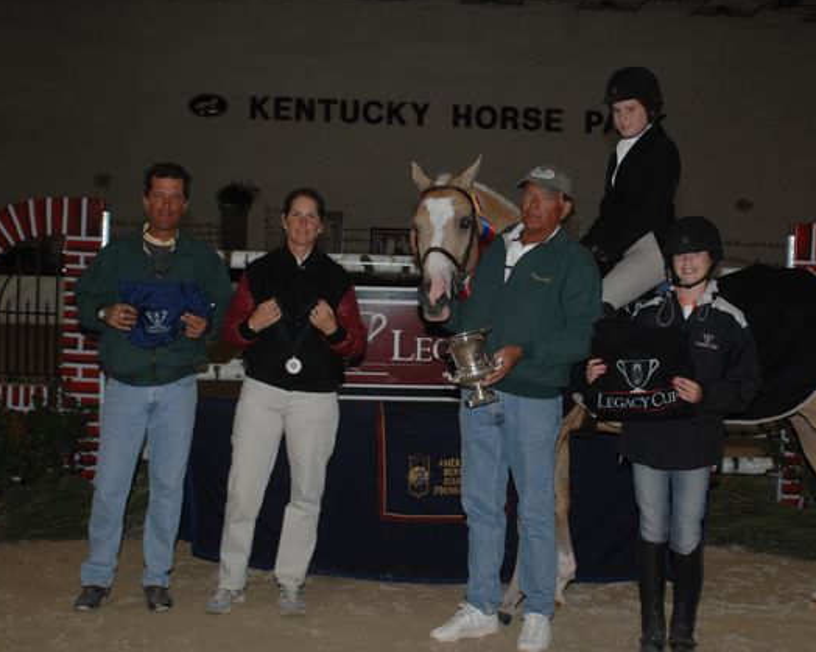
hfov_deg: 34.1
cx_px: 480
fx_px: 1328
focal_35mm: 55
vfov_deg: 27.6
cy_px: 323
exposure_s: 1/125
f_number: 3.5
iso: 200
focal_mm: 32
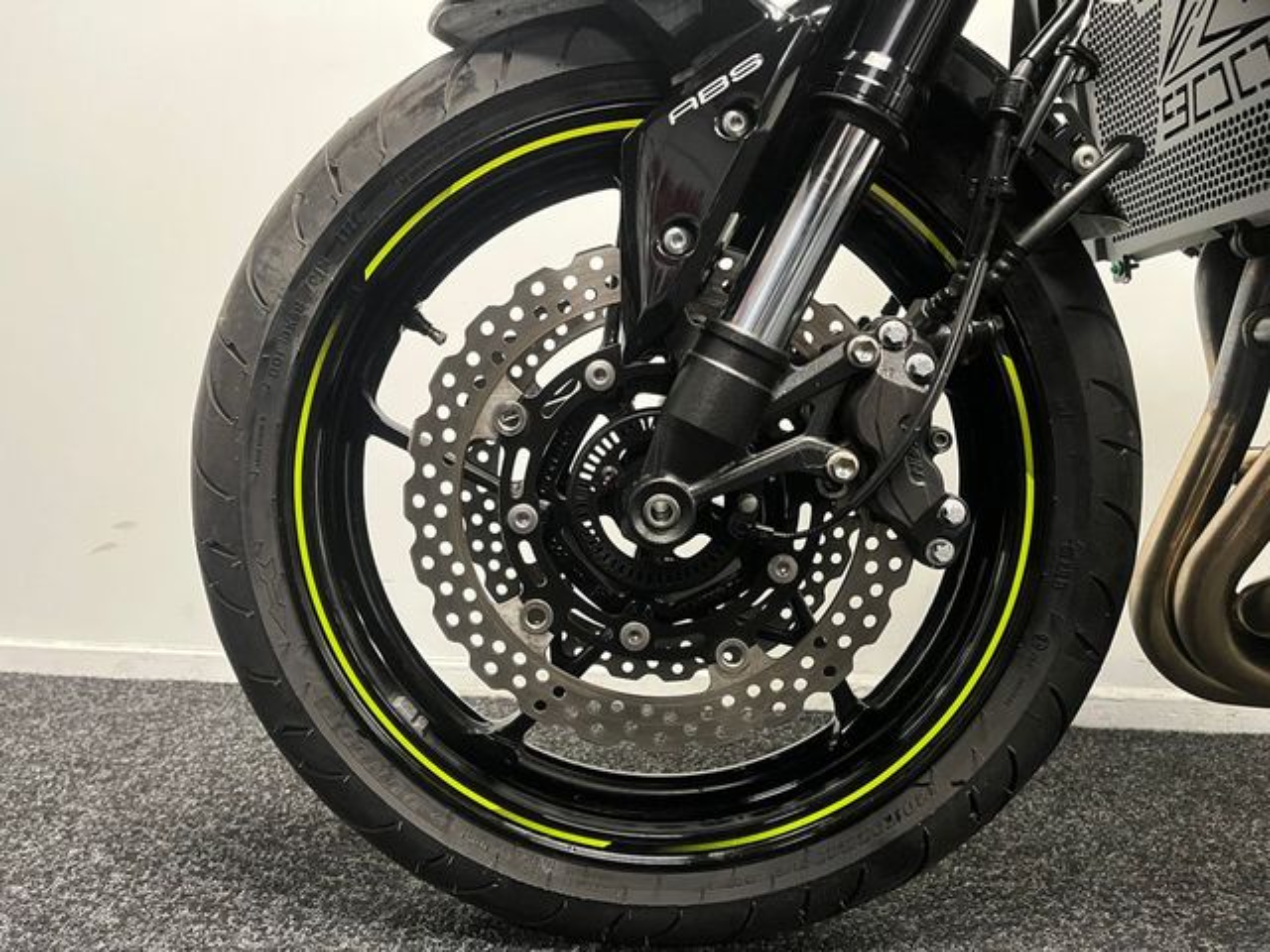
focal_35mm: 26
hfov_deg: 67.3
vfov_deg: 53.1
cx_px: 635
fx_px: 954
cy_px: 476
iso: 500
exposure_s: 1/50
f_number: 1.6
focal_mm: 5.1
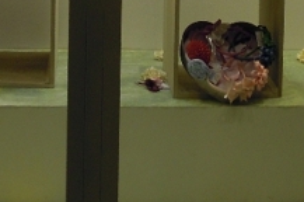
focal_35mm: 121
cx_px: 123
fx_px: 1020
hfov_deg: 16.9
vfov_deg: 10.5
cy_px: -179
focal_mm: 5
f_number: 2.7
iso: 100
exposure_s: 1/30
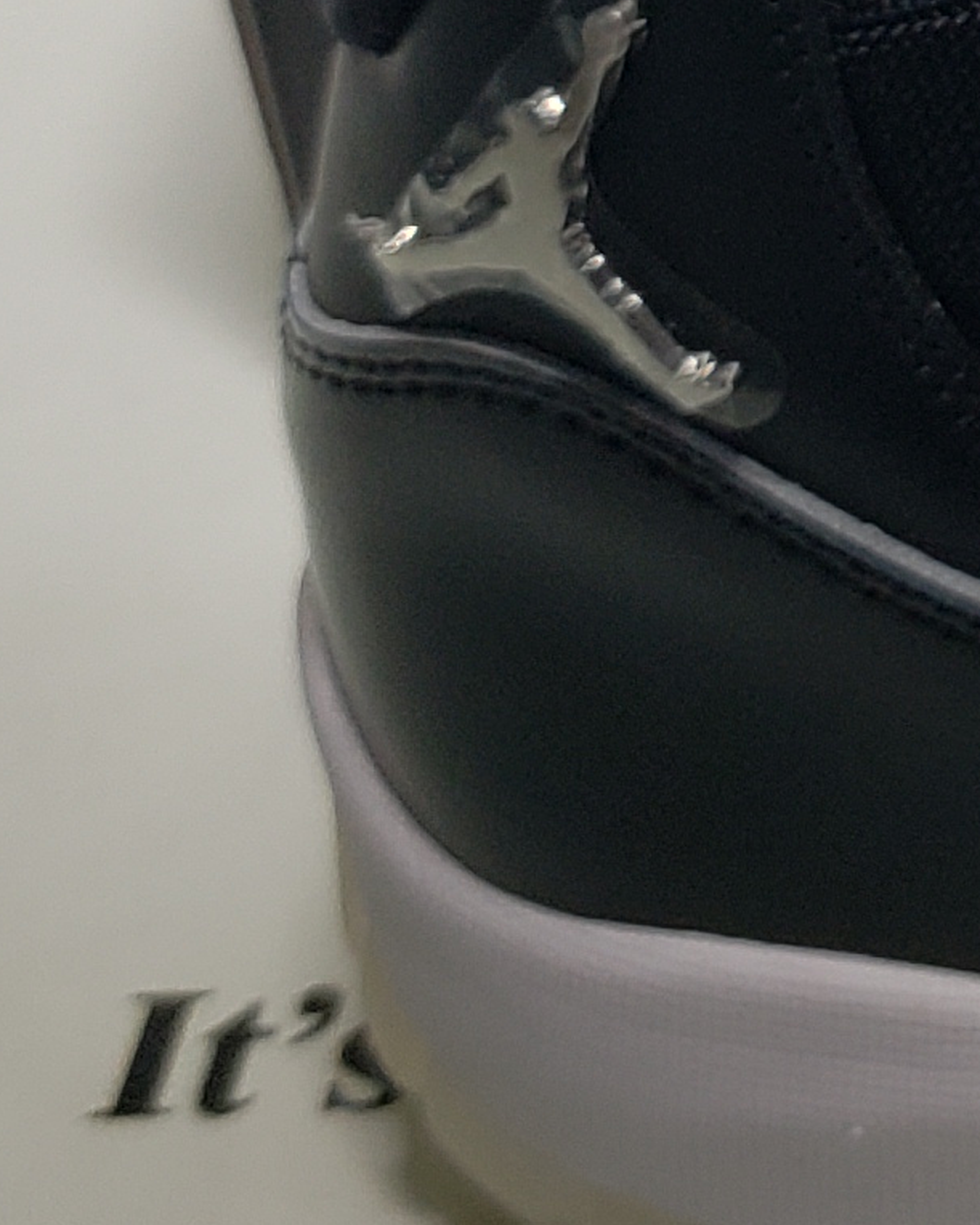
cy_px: -731
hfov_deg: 10.4
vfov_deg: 13.4
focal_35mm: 134
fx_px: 4859
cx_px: 2082
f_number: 1.5
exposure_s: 1/329
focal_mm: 4.3
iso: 50
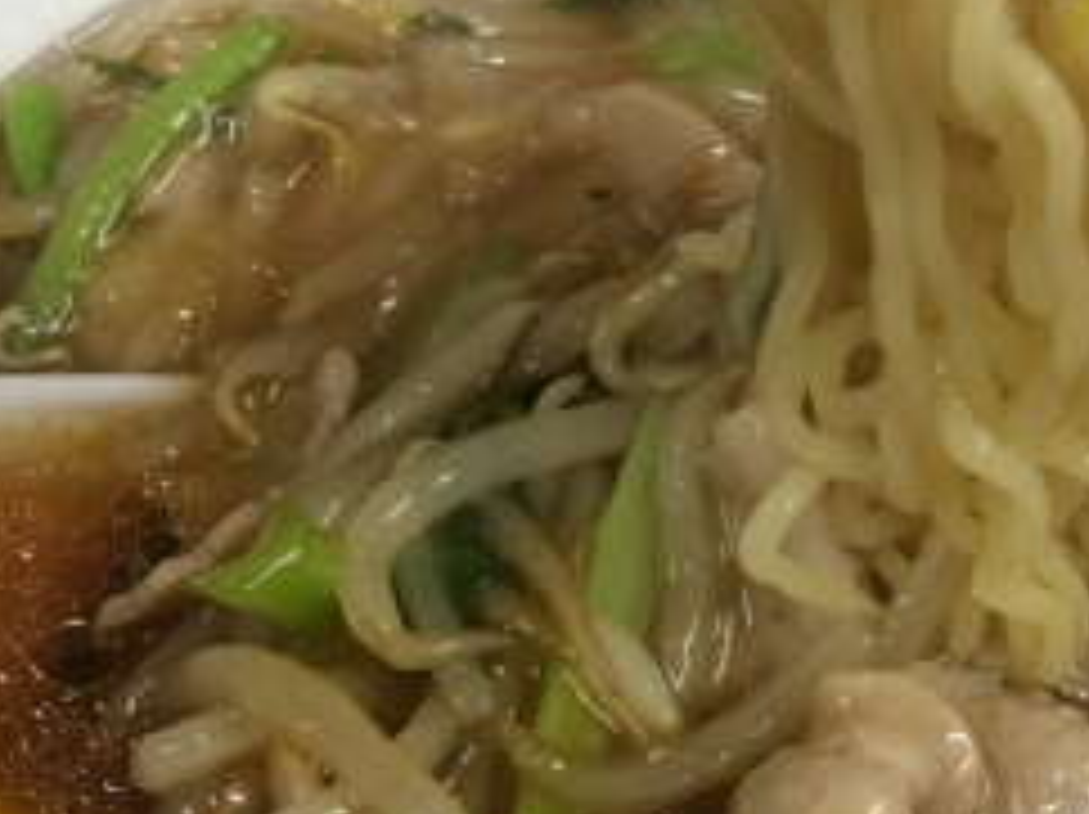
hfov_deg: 30.0
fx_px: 1886
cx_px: 1089
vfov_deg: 24.4
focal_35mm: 60
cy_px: 425
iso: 125
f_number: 2.2
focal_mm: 4.15
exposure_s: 1/30
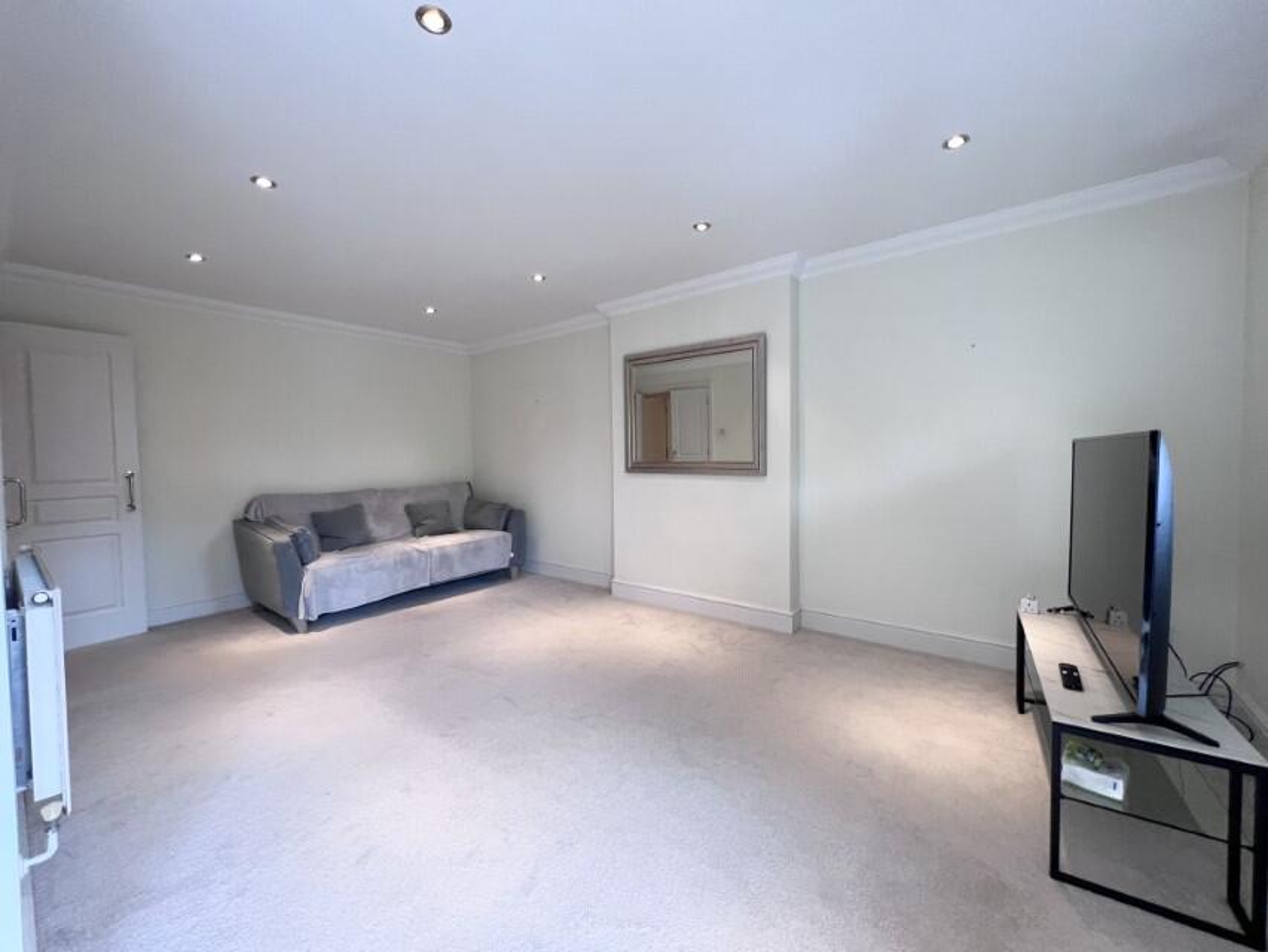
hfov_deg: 106.2
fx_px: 476
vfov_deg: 89.9
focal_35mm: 13
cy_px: 476
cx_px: 634
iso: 125
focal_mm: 1.57
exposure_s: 1/100
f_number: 1.8
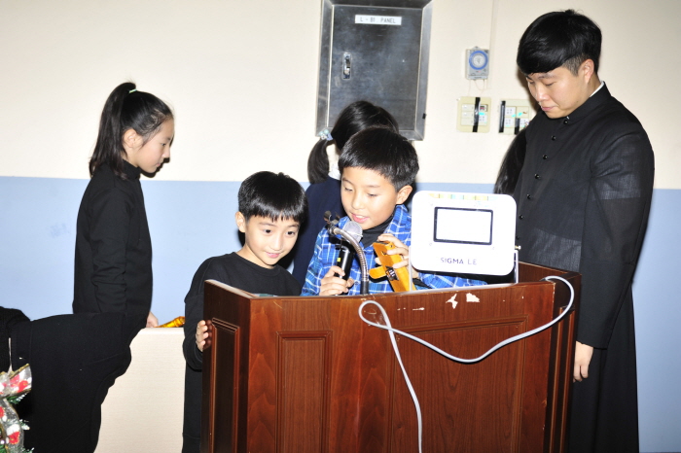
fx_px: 1059
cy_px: 226
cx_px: 340
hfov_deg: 35.7
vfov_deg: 24.2
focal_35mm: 56
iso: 200
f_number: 5.6
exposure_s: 1/60
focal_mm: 56
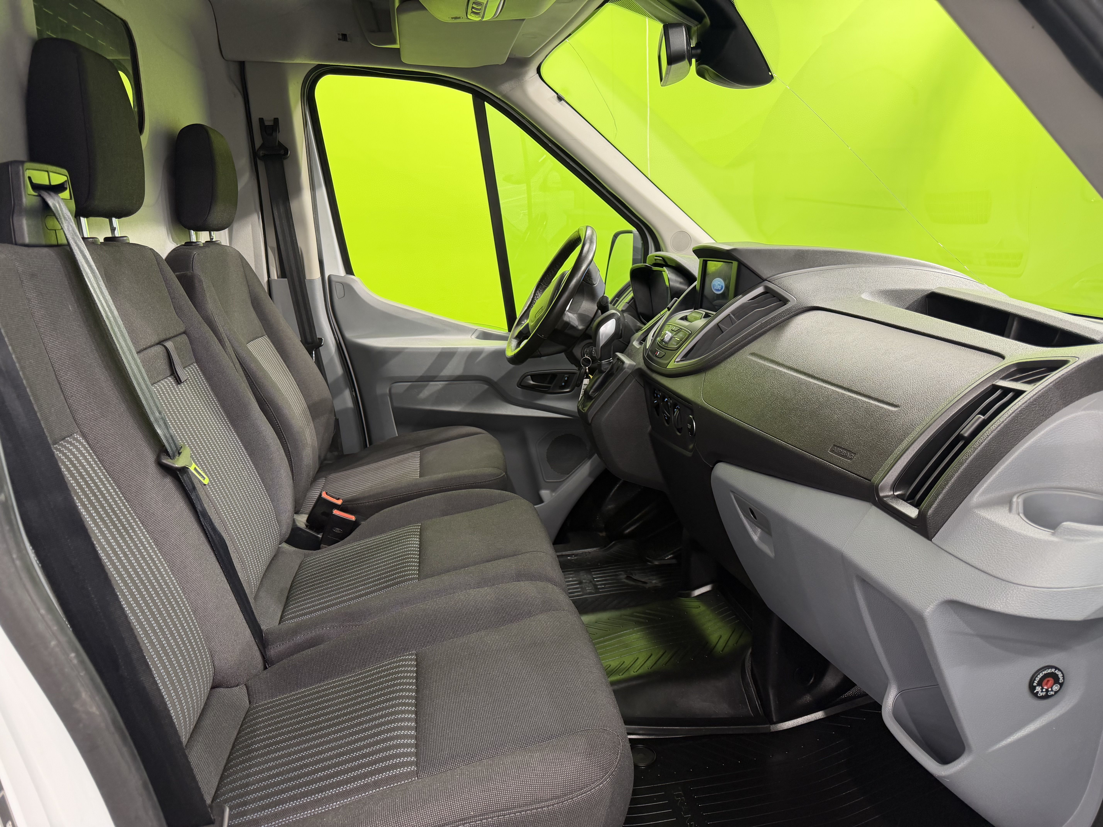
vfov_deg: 56.8
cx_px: 552
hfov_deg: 71.6
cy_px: 414
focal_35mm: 24
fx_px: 765
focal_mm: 6.76
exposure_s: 1/50
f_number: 1.78
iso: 125
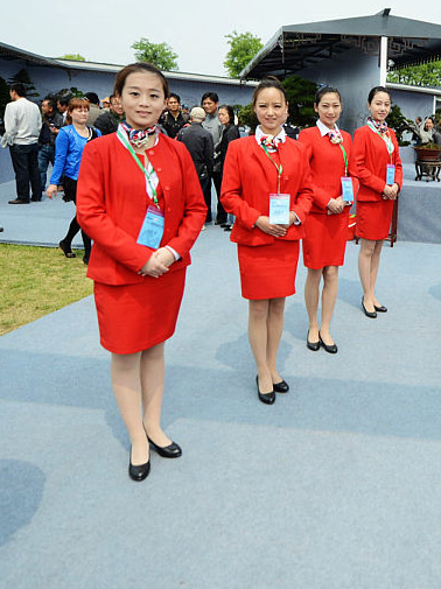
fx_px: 544
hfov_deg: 40.4
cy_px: 228
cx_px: 406
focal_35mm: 32
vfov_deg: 56.3
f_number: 2.8
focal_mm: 14
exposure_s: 1/4000
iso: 200
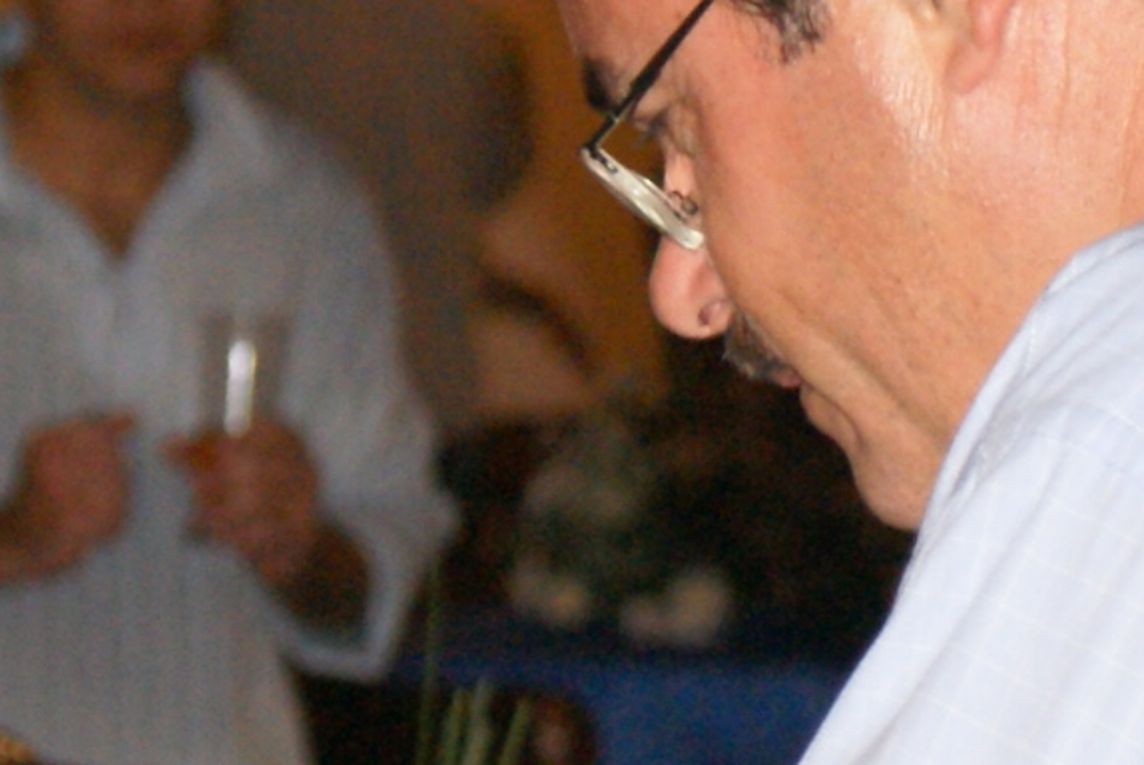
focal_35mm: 454
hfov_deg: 4.5
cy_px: 667
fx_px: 14441
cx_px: -626
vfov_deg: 3.0
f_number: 5.6
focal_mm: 60
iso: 800
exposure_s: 1/100
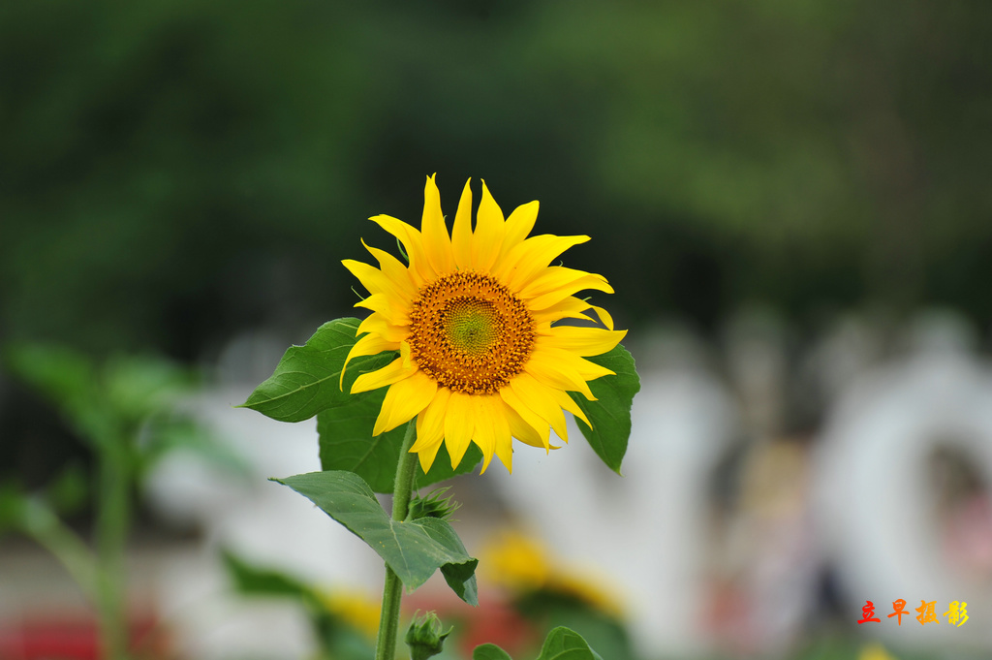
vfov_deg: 4.6
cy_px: 330
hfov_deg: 6.9
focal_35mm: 300
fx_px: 8260
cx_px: 496
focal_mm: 300
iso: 200
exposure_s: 1/400
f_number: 5.6
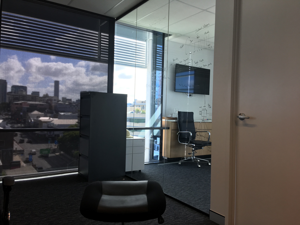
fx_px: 251
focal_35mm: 29
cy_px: 112
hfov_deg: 61.7
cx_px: 150
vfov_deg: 48.2
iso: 40
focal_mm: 4.15
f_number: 2.2
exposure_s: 1/100
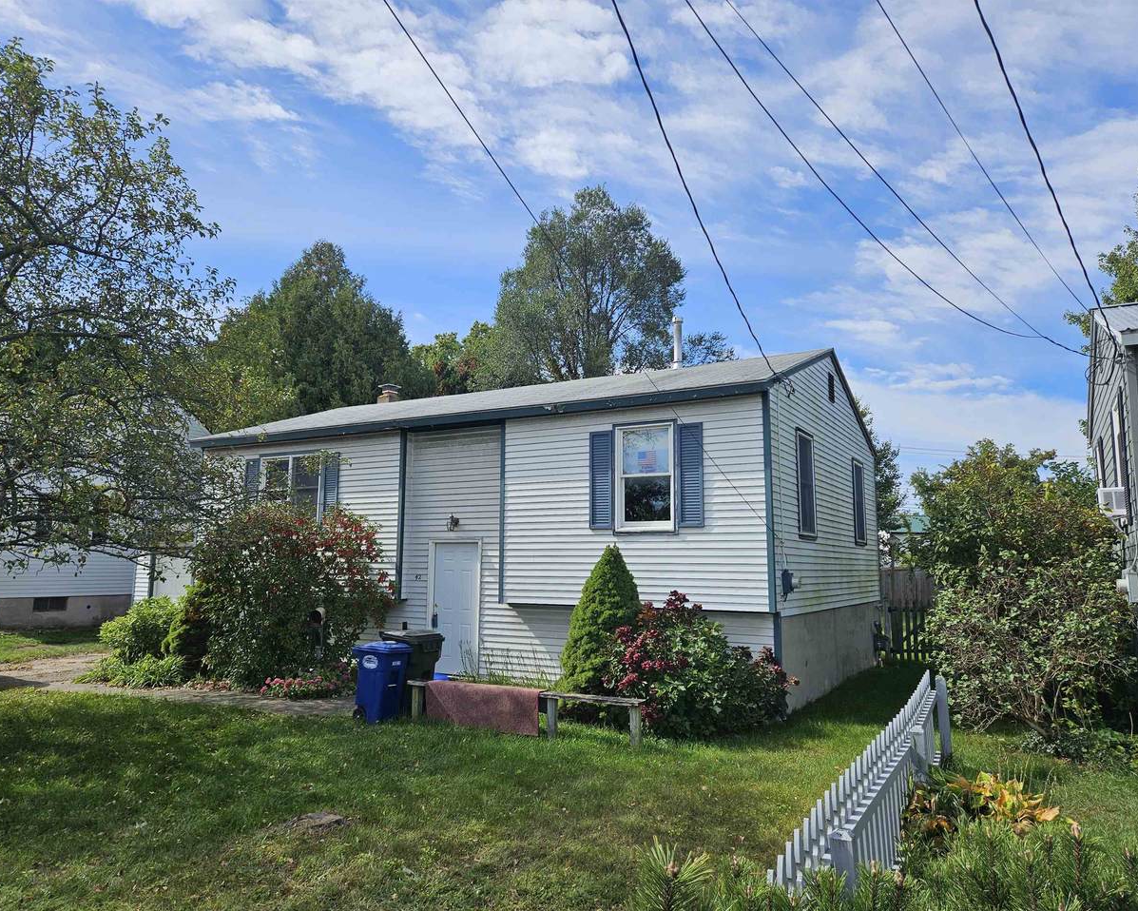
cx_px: 566
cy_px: 456
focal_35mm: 24
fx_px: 808
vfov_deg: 58.8
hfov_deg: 70.3
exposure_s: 1/1775
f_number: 1.8
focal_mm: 5.4
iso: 25
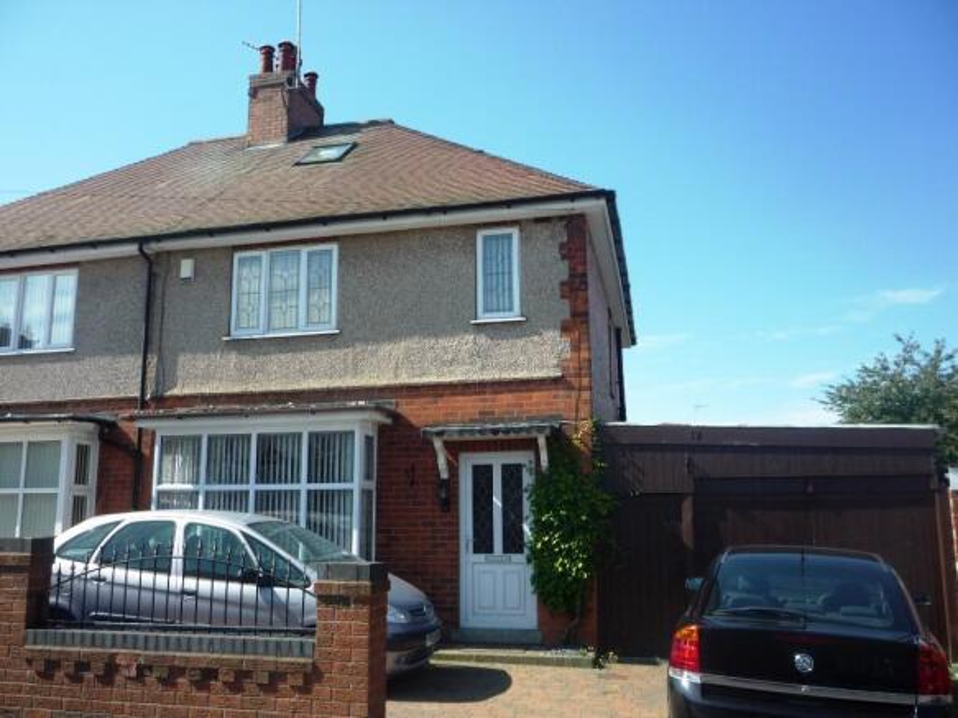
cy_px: 359
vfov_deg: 46.8
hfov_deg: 60.0
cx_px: 479
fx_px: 830
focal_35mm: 30
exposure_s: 1/400
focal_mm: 5.2
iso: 100
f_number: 4
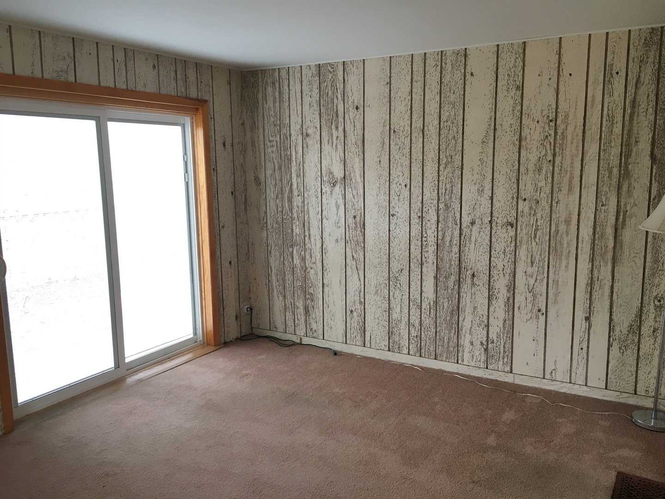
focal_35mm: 29
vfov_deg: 48.2
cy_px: 250
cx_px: 332
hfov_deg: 61.7
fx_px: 557
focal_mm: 4.15
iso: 80
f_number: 2.2
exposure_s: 1/30
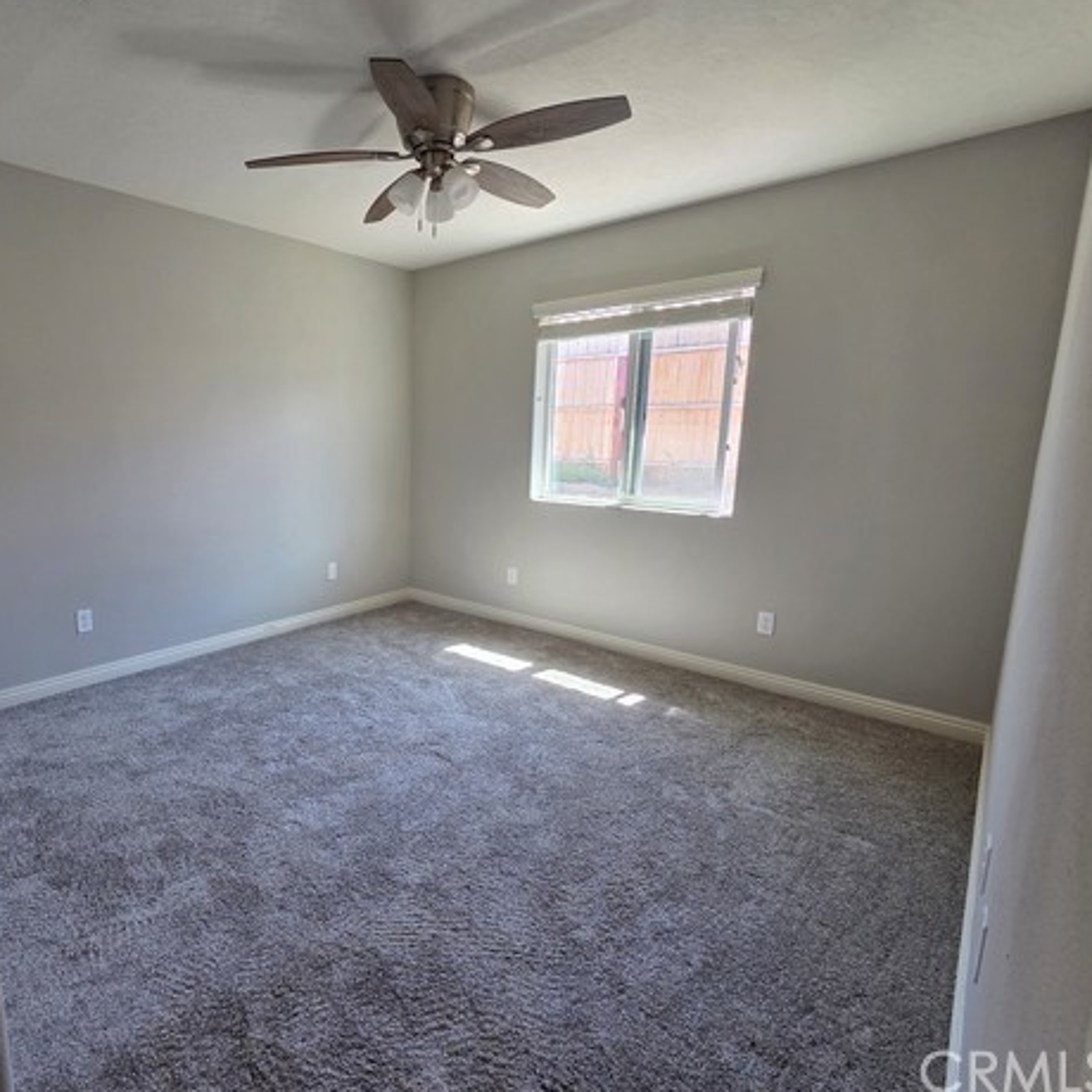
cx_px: 396
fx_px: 571
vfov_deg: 87.4
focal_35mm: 16
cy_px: 537
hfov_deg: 85.4
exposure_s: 1/120
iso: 160
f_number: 2.2
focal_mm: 2.2
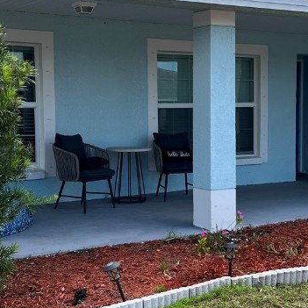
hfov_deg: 25.6
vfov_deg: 25.7
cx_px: 206
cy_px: 143
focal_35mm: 67
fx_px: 674
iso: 50
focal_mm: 5.7
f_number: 1.5
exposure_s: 1/2208
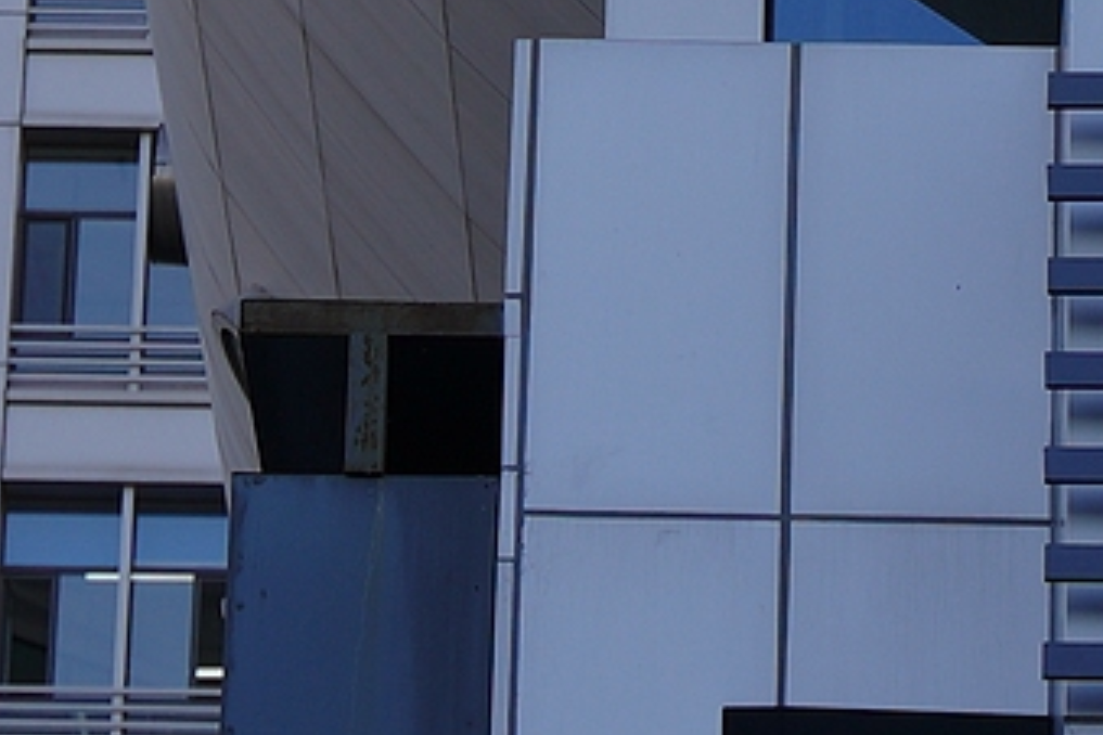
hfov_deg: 6.1
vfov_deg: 4.0
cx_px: 553
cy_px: -951
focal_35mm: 339
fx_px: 10386
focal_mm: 46
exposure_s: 1/320
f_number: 3.5
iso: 64
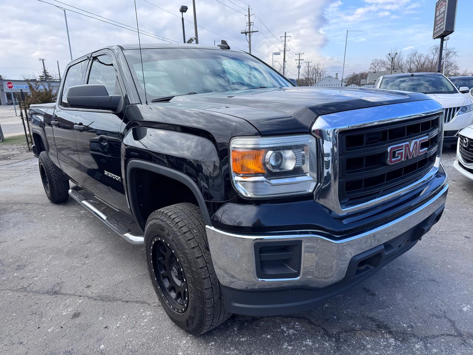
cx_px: 236
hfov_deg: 71.6
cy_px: 178
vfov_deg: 56.8
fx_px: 328
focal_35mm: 24
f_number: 1.78
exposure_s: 1/1637
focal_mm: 6.76
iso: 80
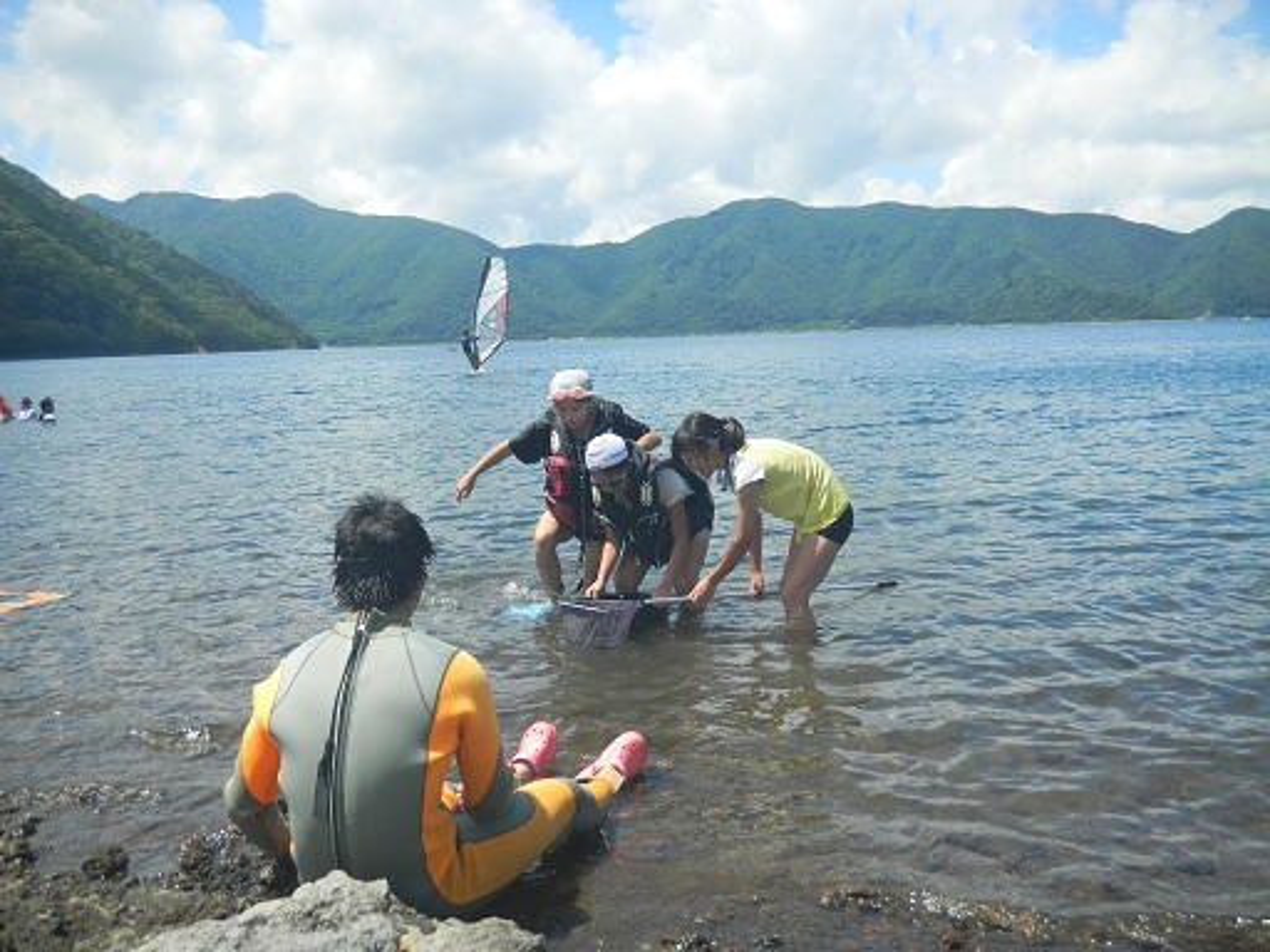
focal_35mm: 33
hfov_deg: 55.4
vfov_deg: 42.9
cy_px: 476
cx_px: 635
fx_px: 1211
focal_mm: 6
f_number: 8
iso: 80
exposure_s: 1/137
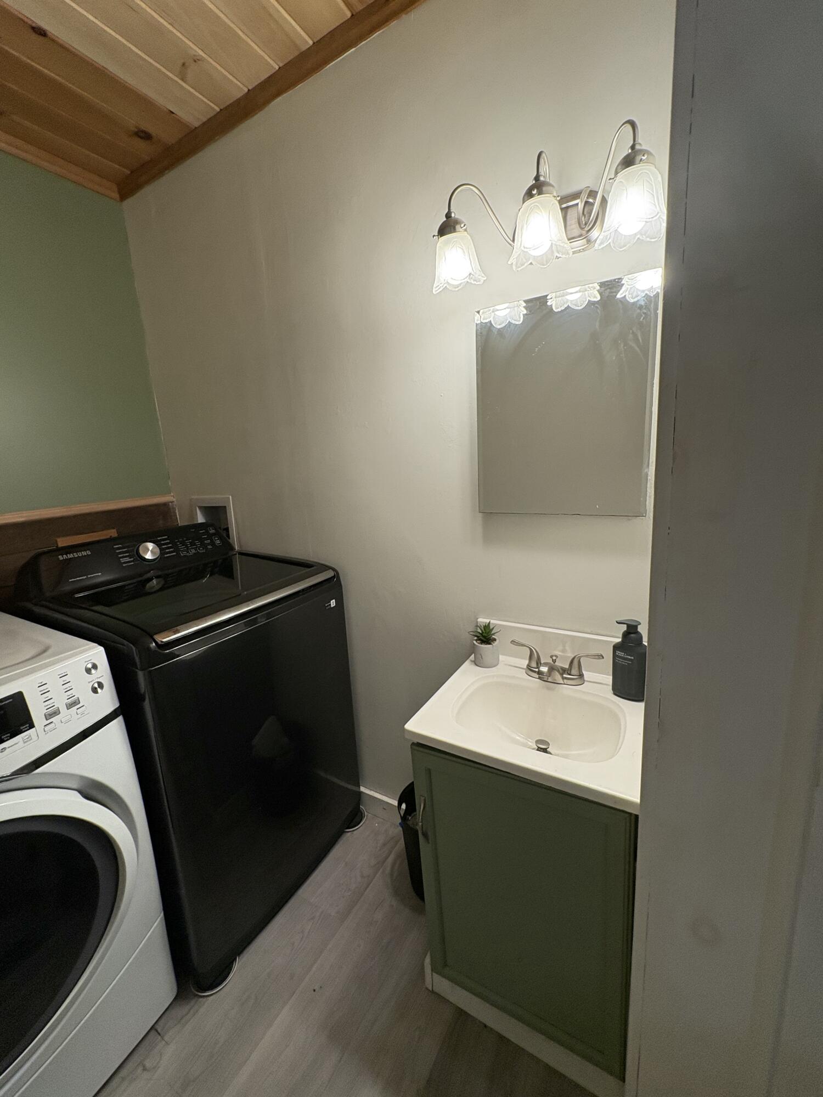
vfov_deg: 102.1
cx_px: 412
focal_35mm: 14
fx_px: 444
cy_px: 548
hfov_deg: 85.7
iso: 200
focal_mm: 2.22
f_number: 2.2
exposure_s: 1/120
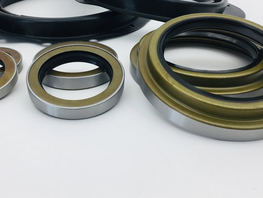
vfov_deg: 31.3
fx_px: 350
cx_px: 112
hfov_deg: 41.1
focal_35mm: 46
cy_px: 64
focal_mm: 4.15
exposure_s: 1/120
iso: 25
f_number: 2.2
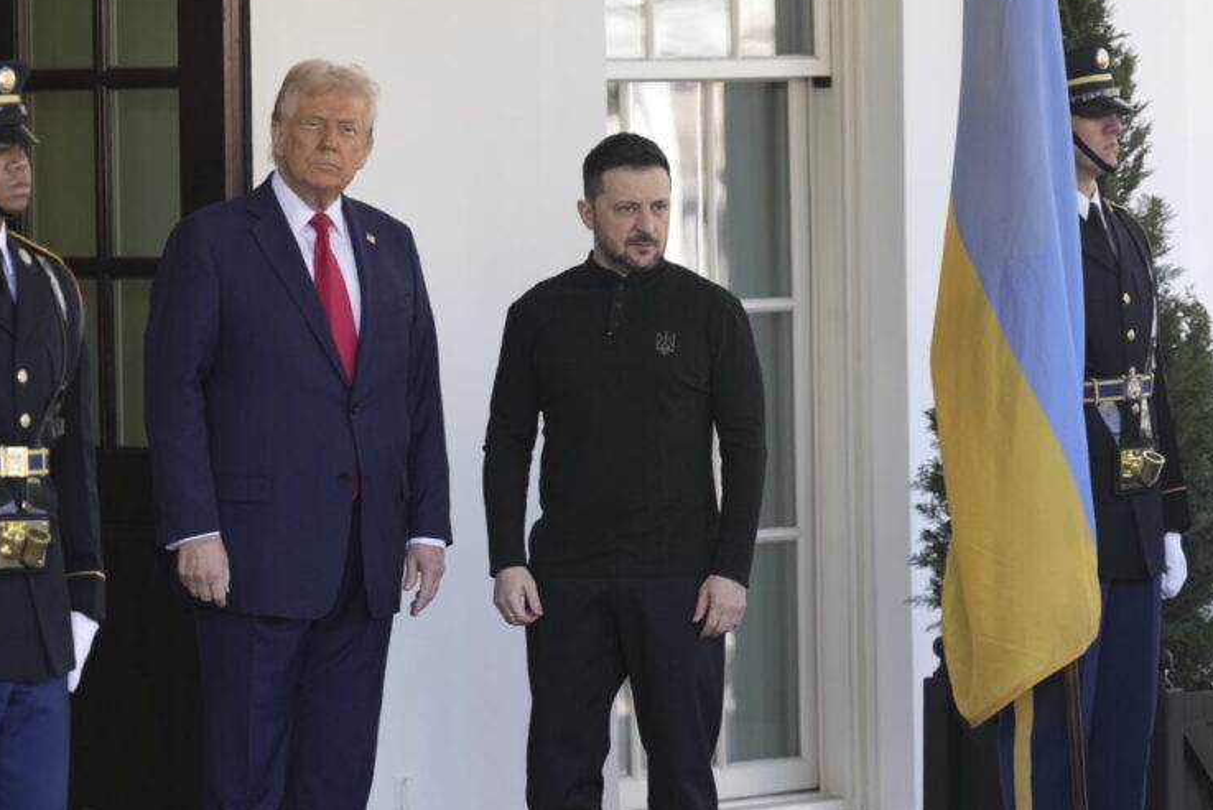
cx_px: 458
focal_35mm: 257
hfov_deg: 8.0
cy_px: 511
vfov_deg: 5.4
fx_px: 8662
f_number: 4
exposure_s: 1/800
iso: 1250
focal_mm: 185
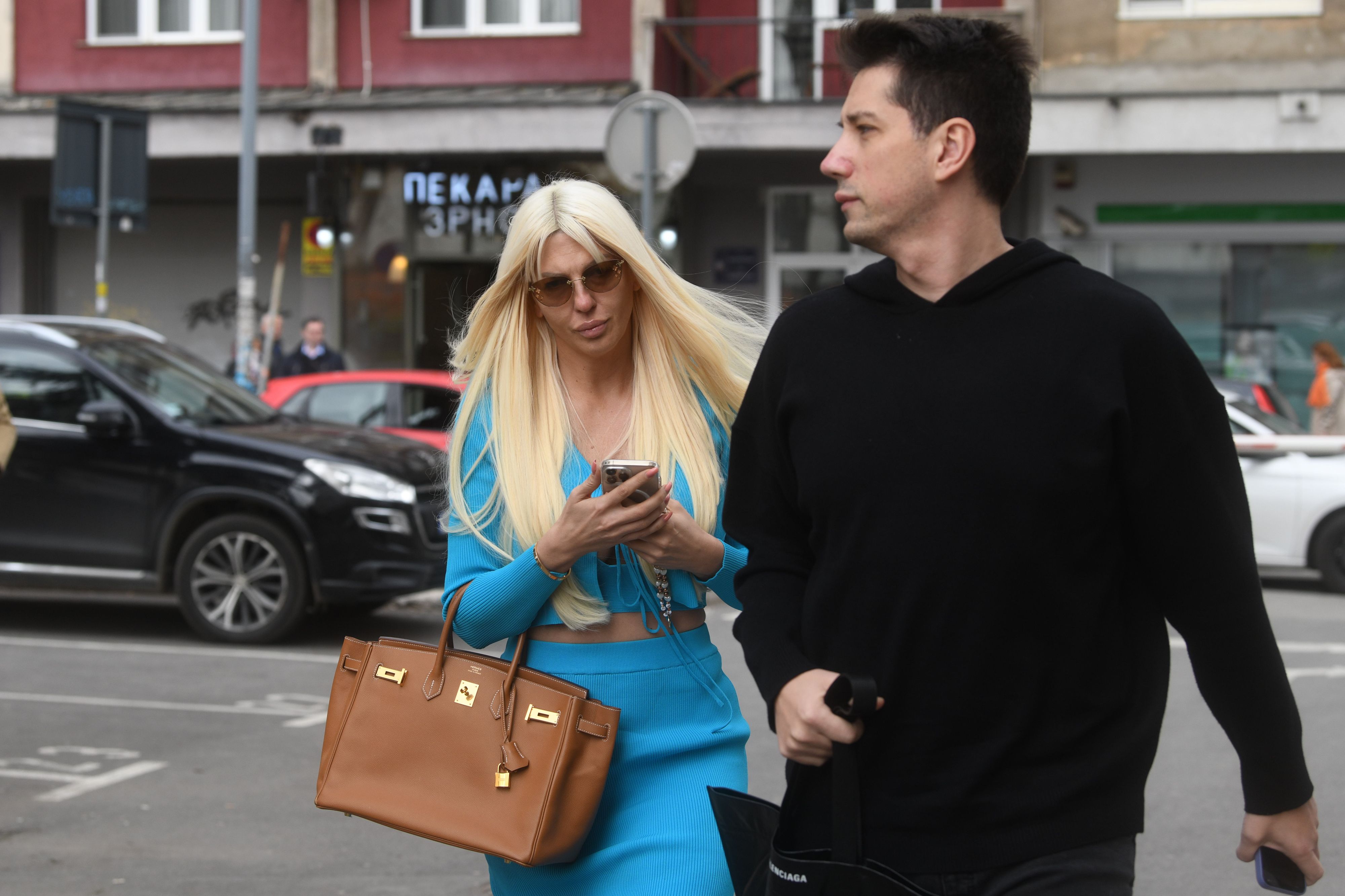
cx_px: 672
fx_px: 2615
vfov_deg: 19.5
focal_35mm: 70
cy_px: 448
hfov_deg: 28.8
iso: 320
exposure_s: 1/1000
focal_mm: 70
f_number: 4.5
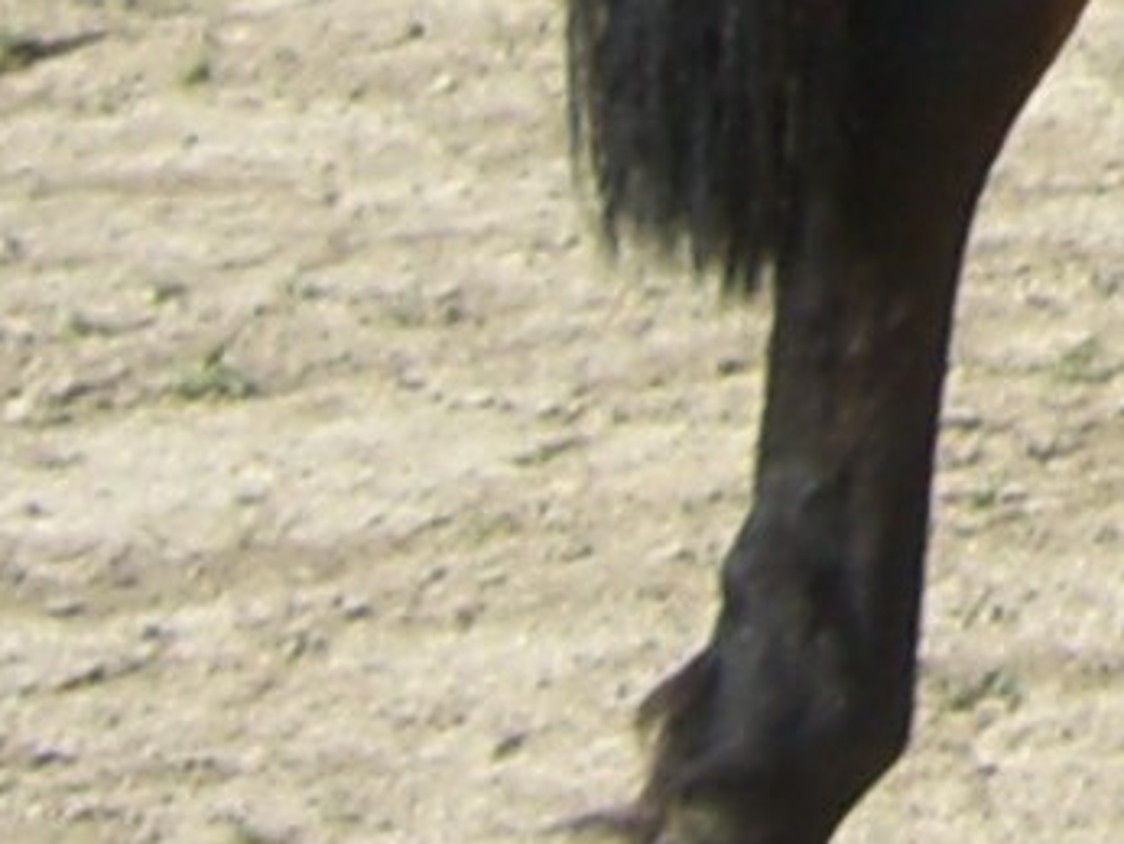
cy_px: -1824
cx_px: 2589
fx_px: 9131
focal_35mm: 281
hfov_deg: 6.7
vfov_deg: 5.0
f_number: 4.3
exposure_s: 1/500
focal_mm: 6.2
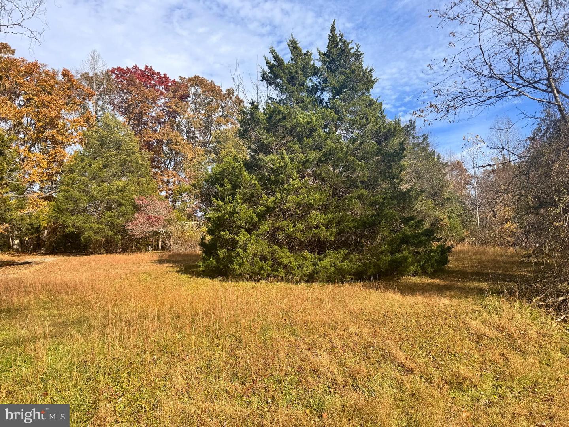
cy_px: 214
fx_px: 394
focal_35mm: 24
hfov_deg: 71.6
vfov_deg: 56.8
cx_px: 284
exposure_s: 1/3096
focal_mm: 6.76
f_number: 1.78
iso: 80
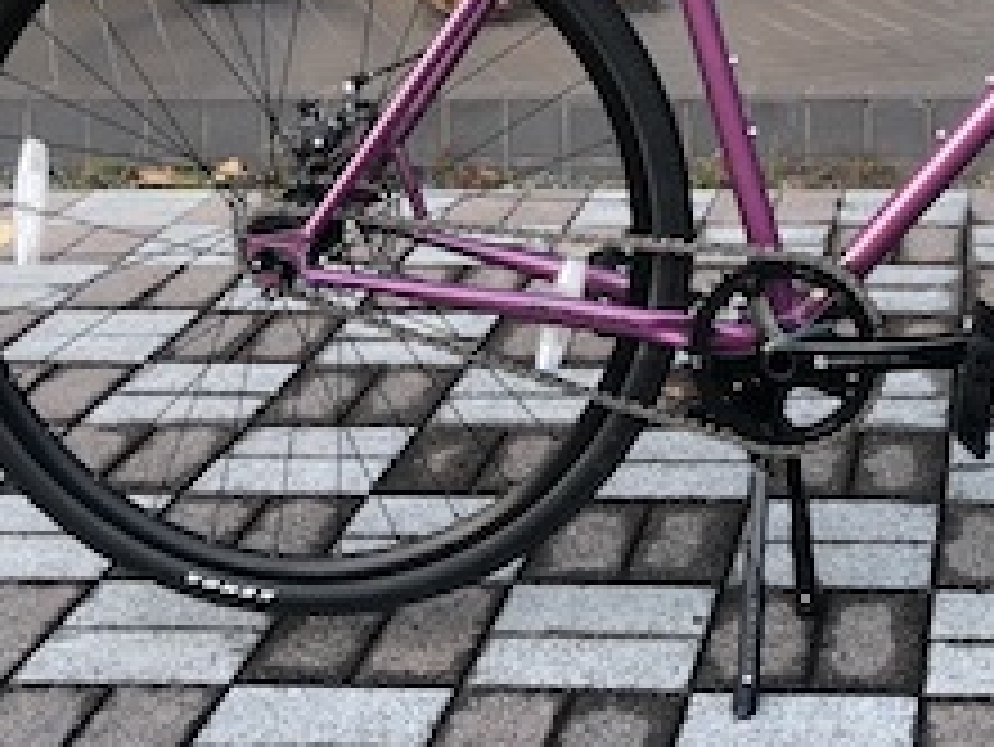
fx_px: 2184
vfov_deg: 18.2
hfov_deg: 24.7
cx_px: 936
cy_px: -198
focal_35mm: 76
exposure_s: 1/30
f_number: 1.8
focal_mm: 3.99
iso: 32
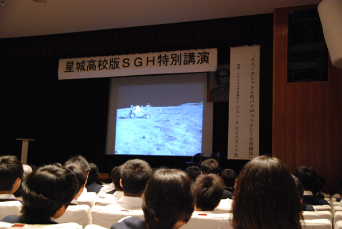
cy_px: 114
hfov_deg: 43.5
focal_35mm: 45
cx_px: 171
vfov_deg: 30.0
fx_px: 428
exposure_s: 1/15
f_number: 4.5
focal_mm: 30
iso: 1600
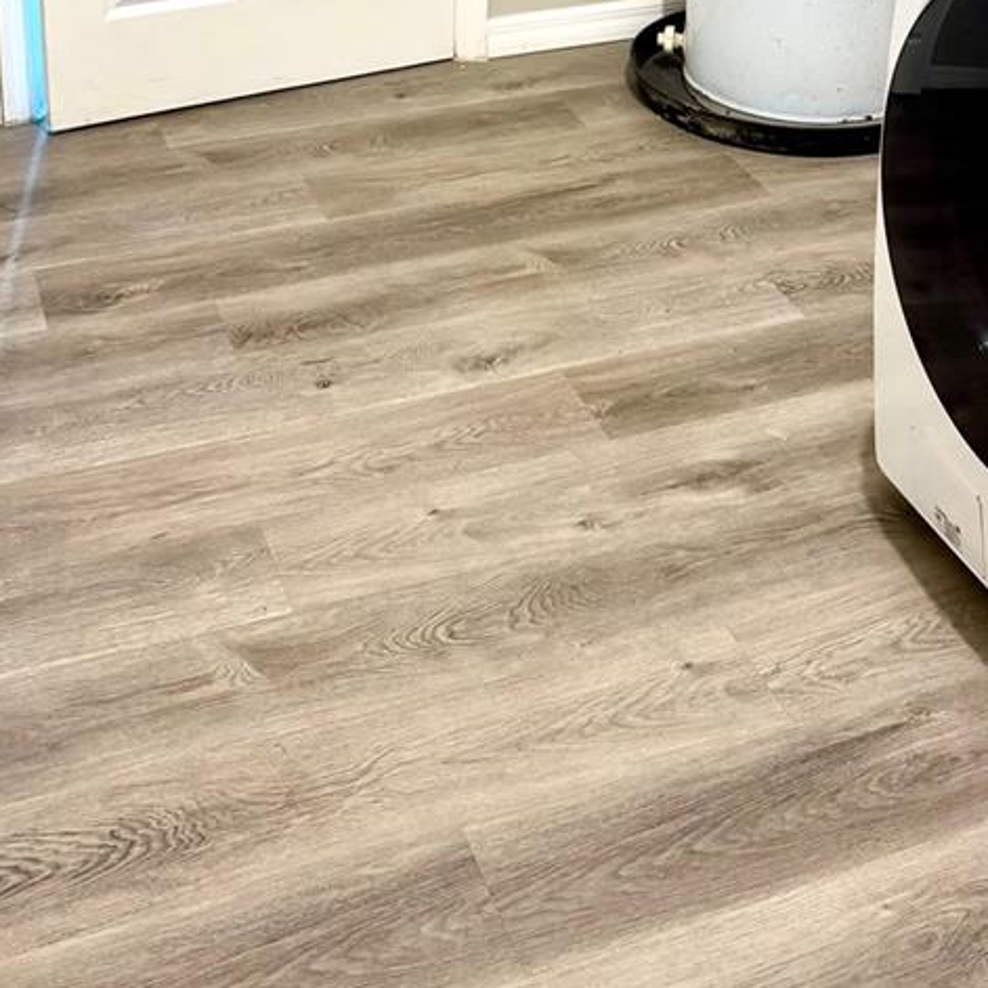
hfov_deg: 31.6
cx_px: 573
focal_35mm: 54
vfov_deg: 28.1
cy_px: -162
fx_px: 1744
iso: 200
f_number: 1.78
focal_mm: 6.76
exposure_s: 1/60
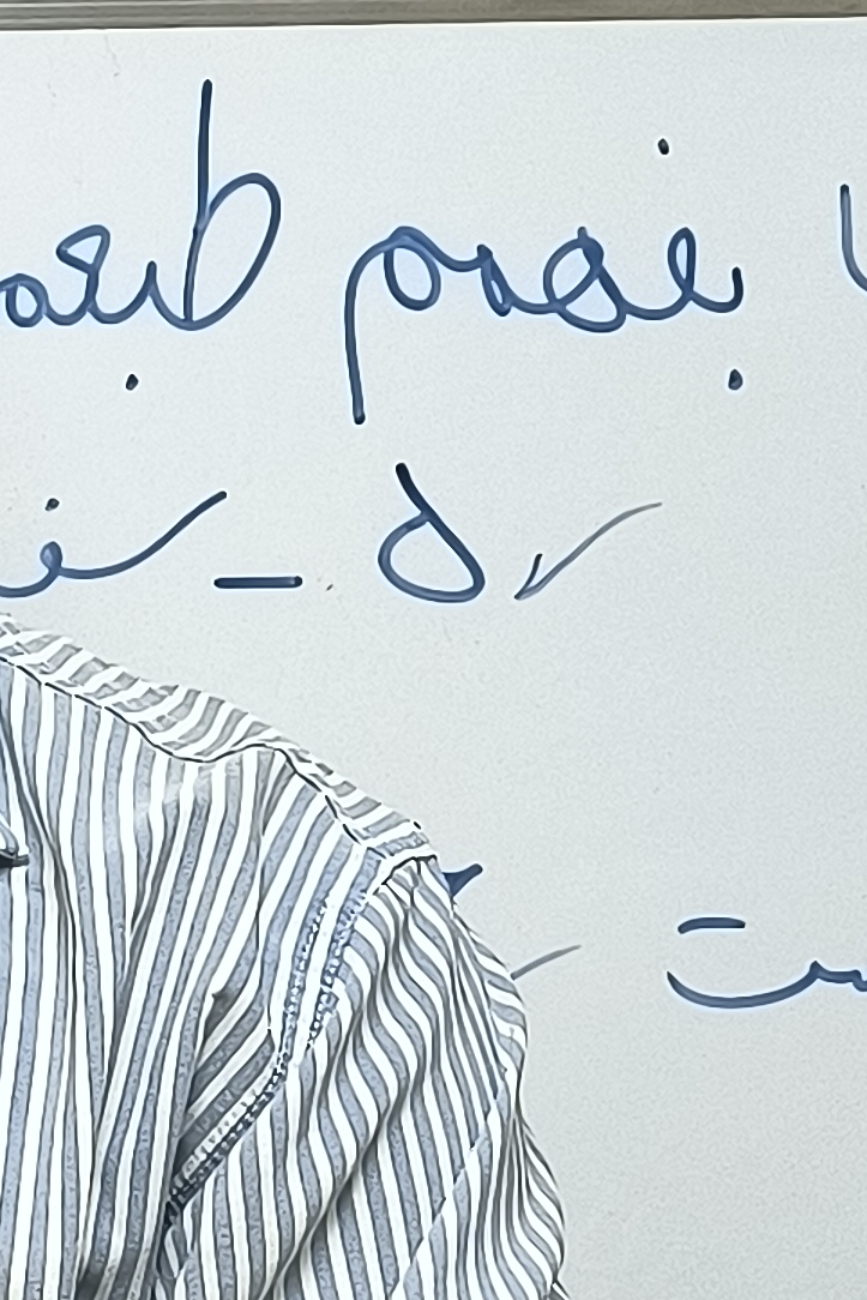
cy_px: 892
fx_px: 4947
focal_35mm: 137
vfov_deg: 14.9
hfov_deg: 9.6
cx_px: -554
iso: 400
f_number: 1.65
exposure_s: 1/100
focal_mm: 6.14
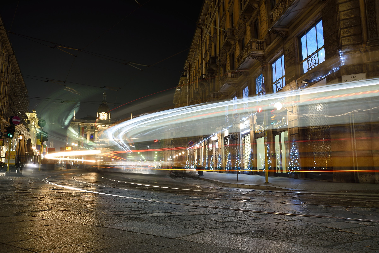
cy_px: 126
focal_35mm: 30
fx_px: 316
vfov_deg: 43.6
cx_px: 190
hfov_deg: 61.9
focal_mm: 30
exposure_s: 8
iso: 100
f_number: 11
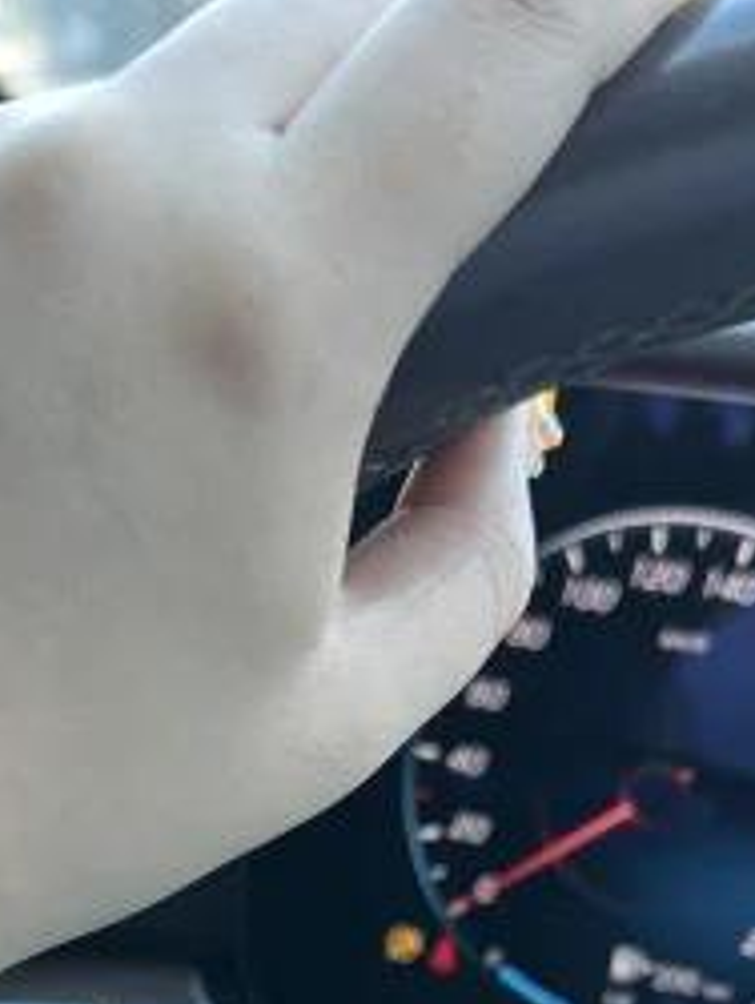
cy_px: 1185
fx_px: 2003
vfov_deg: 25.4
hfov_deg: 21.3
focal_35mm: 69
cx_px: 277
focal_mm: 6.86
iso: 200
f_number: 1.78
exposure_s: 1/121
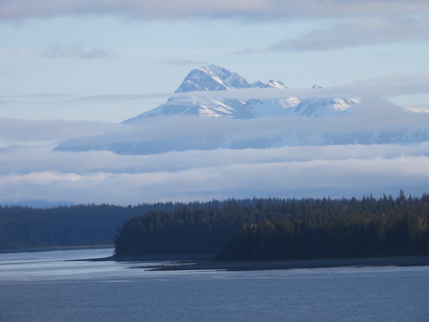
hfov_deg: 5.7
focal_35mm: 350
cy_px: 161
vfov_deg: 4.2
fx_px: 4338
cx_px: 214
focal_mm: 62.5
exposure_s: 1/500
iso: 100
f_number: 5
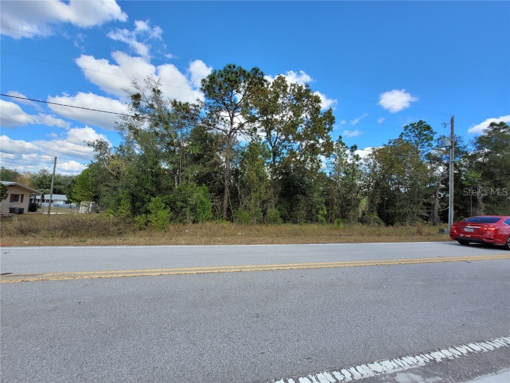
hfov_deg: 106.2
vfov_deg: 89.9
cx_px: 255
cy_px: 192
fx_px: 192
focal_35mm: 13
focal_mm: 1.74
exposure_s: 1/892
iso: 40
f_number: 2.2
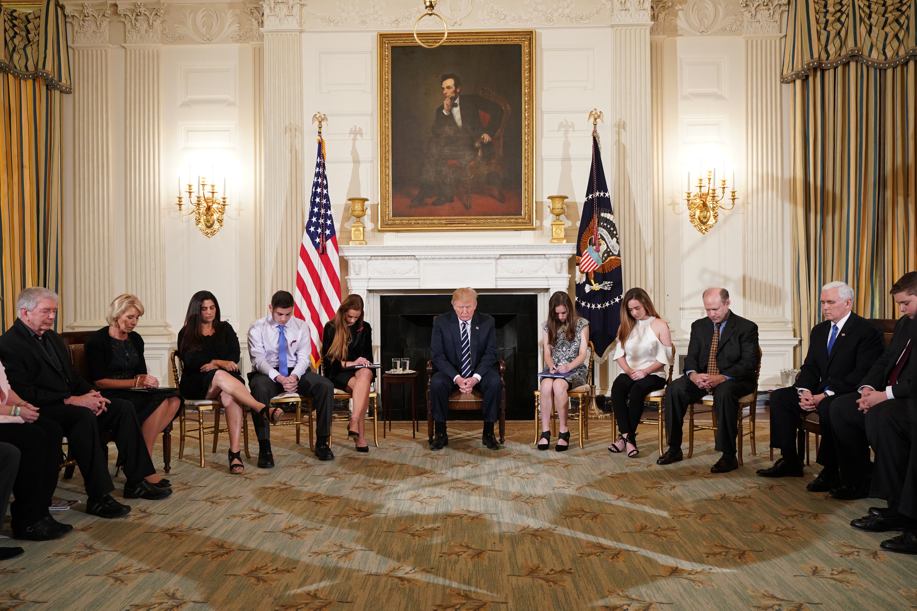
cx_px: 458
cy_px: 306
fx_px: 739
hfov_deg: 63.7
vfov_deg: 45.0
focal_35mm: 29
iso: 3200
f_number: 3.5
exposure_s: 1/160
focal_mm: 29
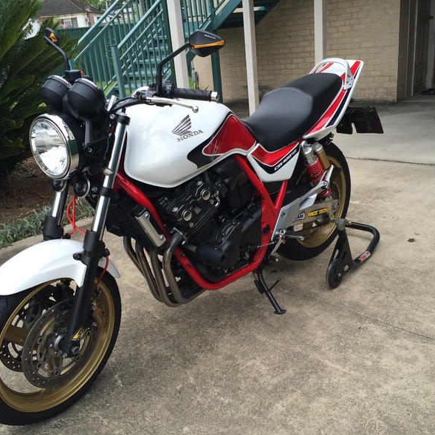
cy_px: 219
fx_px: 512
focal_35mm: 36
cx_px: 209
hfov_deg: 46.0
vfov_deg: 46.0
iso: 32
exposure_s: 1/746
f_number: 2.2
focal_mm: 4.12
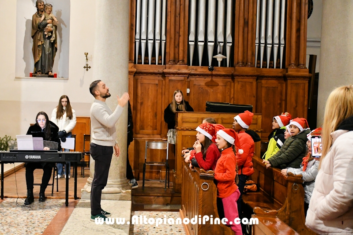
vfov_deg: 26.0
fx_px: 510
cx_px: 176
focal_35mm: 52
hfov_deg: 38.2
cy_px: 118
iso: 6400
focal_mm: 35
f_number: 4.2
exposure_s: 1/60
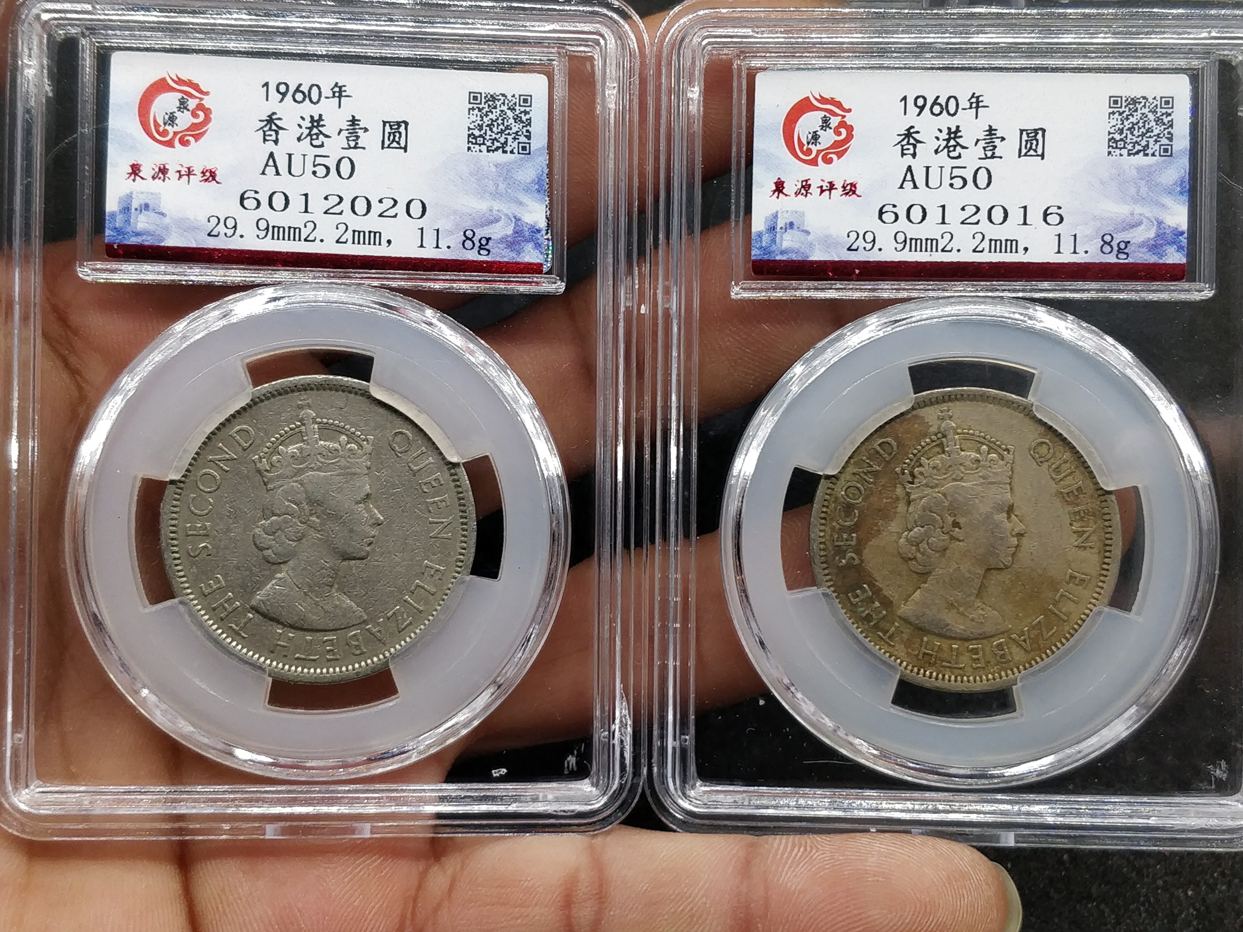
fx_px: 862
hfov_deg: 71.6
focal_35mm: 24
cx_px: 622
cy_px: 466
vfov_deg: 56.8
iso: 125
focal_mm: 4.1
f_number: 1.7
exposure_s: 1/100
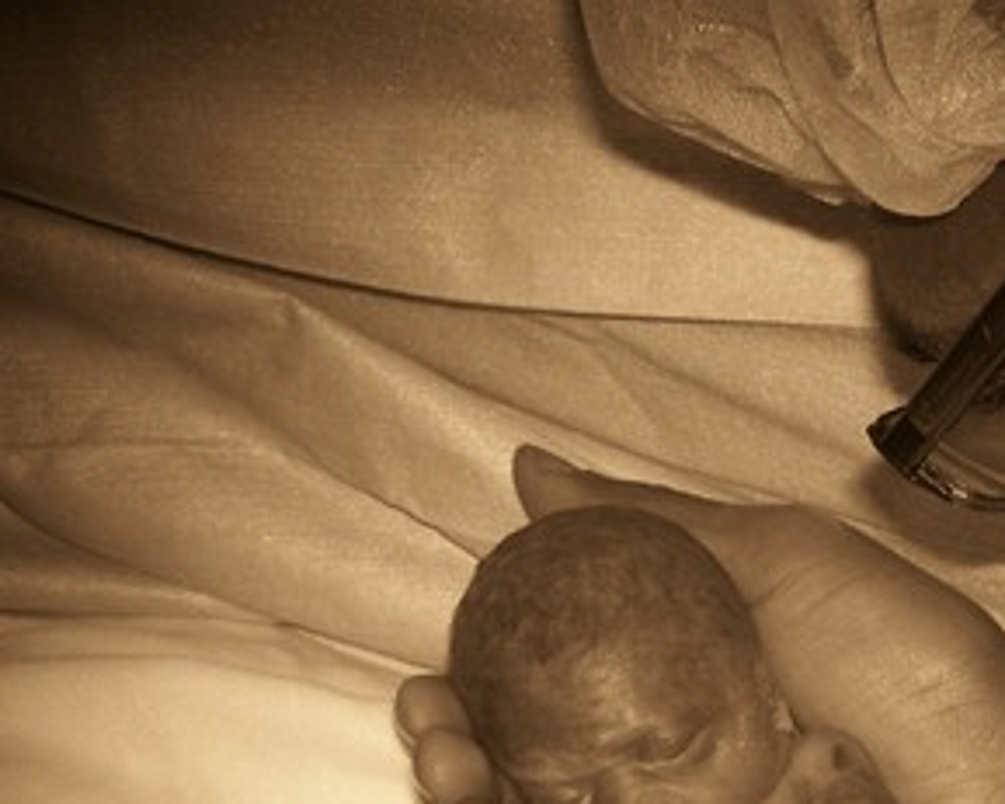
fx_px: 3598
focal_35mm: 121
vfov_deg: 12.6
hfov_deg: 15.8
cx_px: 828
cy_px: 818
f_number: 3.4
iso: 80
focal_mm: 9.4
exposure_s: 1/60
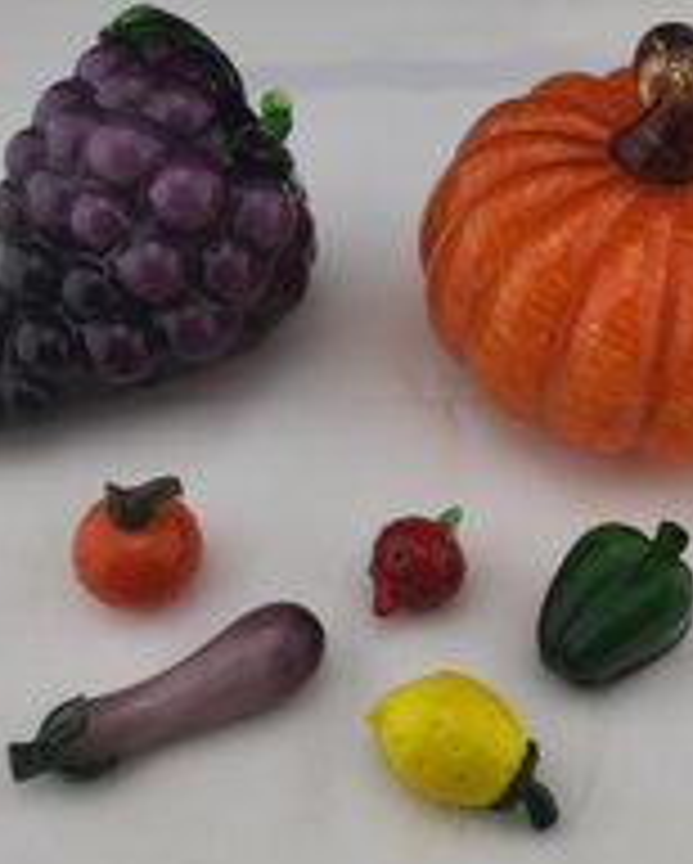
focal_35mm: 40
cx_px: 403
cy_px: 394
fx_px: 1024
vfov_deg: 45.7
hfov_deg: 37.3
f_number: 1.8
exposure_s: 1/236
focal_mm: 6.4
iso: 12
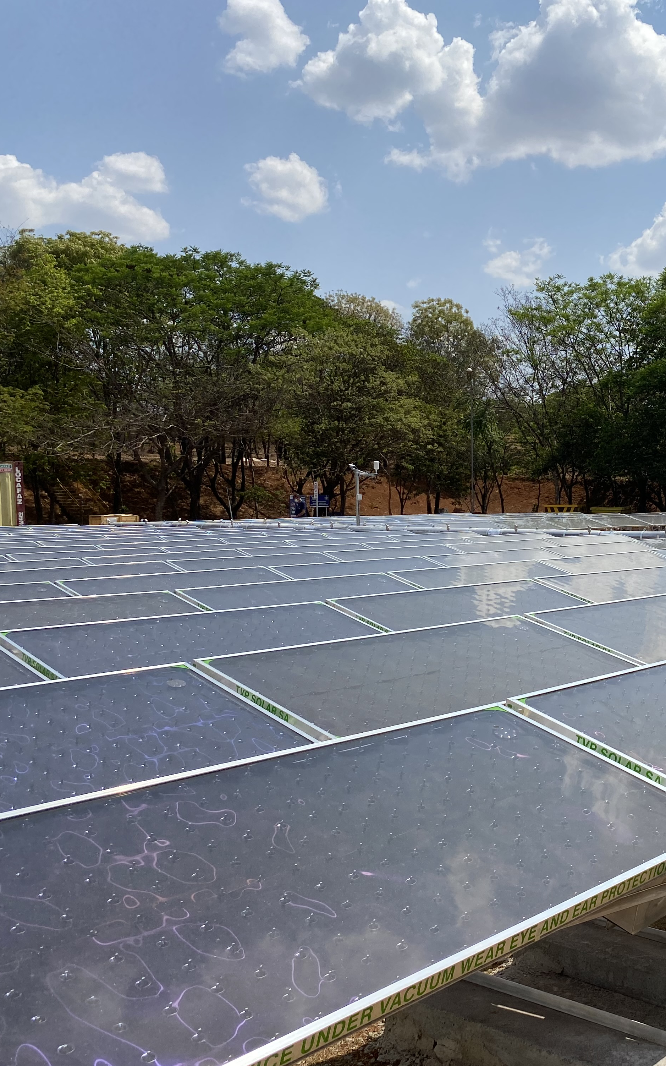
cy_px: 531
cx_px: 666
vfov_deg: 52.7
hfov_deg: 31.8
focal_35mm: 37
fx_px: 1074
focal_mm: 4.25
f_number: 1.8
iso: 32
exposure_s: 1/3846
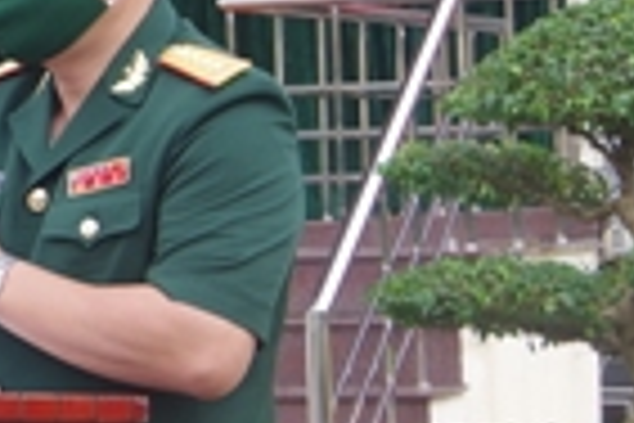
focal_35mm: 224
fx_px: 3945
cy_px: 112
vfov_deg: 6.1
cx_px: -553
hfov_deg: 8.8
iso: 100
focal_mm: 28
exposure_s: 1/100
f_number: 5.6
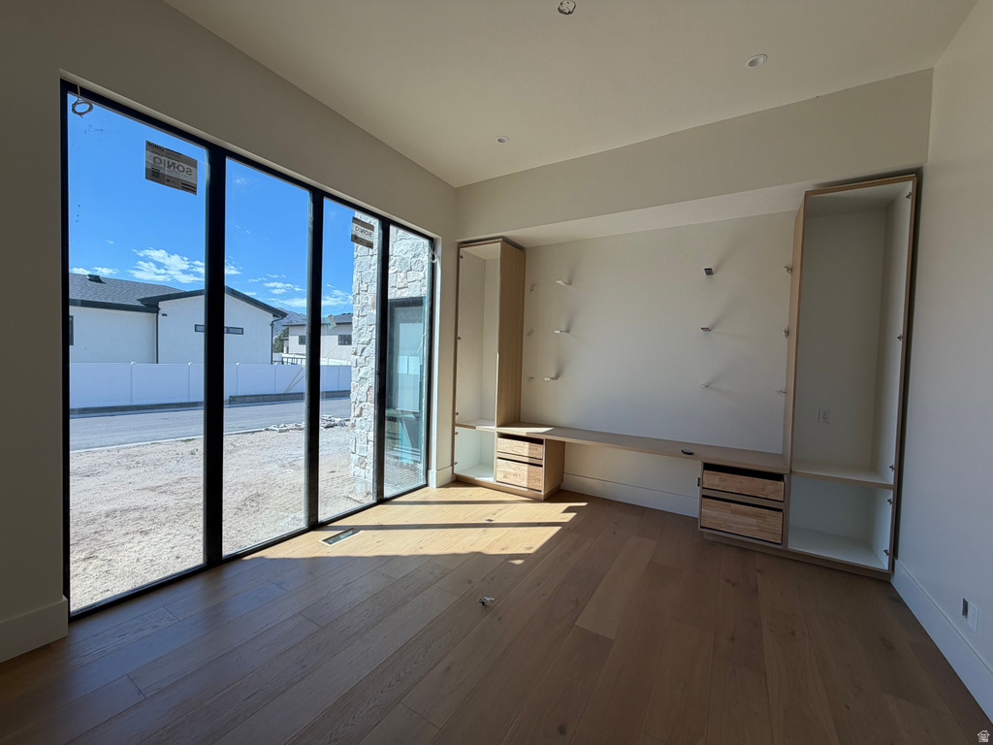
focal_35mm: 14
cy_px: 372
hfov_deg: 102.1
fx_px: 402
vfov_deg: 85.7
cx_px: 496
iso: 40
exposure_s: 1/545
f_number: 2.2
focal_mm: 2.22
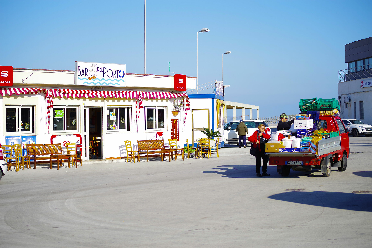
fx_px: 724
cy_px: 124
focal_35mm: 70
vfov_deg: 19.5
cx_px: 186
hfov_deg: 28.8
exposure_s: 1/1600
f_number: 2.8
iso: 100
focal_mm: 70
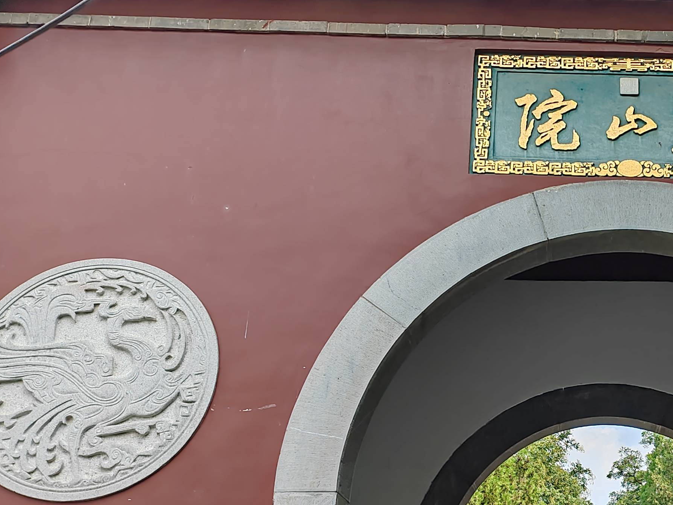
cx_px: 632
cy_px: 309
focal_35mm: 55
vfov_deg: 26.5
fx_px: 1069
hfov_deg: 32.8
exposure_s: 1/360
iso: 50
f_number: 1.8
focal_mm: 6.14
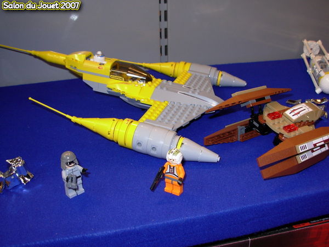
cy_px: 124
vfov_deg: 37.7
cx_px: 164
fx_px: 361
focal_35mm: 38
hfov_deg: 49.0
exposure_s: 1/32
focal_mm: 6.3
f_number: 2.9
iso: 50
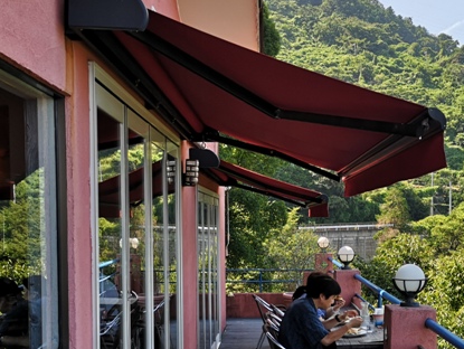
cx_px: 268
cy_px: 244
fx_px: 698
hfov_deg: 36.7
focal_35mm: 52
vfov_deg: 27.8
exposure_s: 1/1040
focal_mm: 3.95
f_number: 1.8
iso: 50
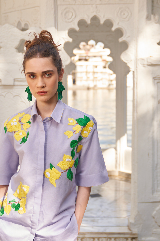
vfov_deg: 40.3
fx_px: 327
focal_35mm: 49
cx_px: 80
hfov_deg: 27.5
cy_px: 120
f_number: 2.8
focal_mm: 33
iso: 50
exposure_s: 1/400
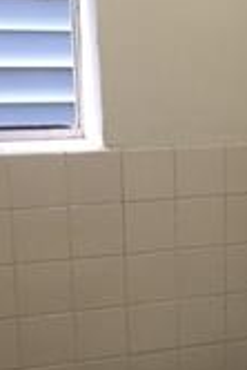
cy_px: 303
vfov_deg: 18.5
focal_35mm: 109
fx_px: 1119
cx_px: 407
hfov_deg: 11.8
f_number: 2.2
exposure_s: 1/30
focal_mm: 4.15
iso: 32
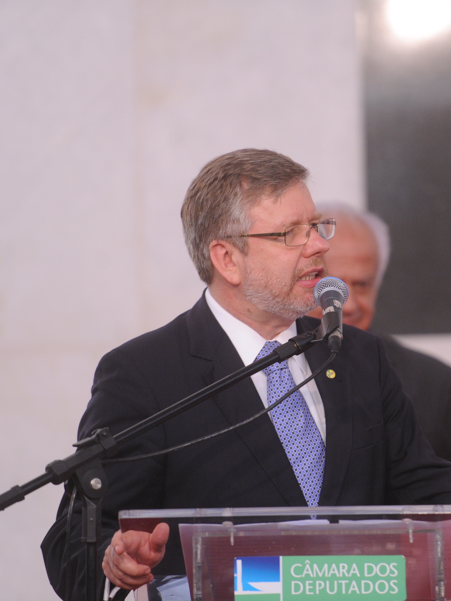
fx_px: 5106
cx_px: 303
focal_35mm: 294
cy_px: 304
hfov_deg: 5.1
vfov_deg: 6.7
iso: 1600
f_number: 2.8
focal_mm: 200
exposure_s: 1/80
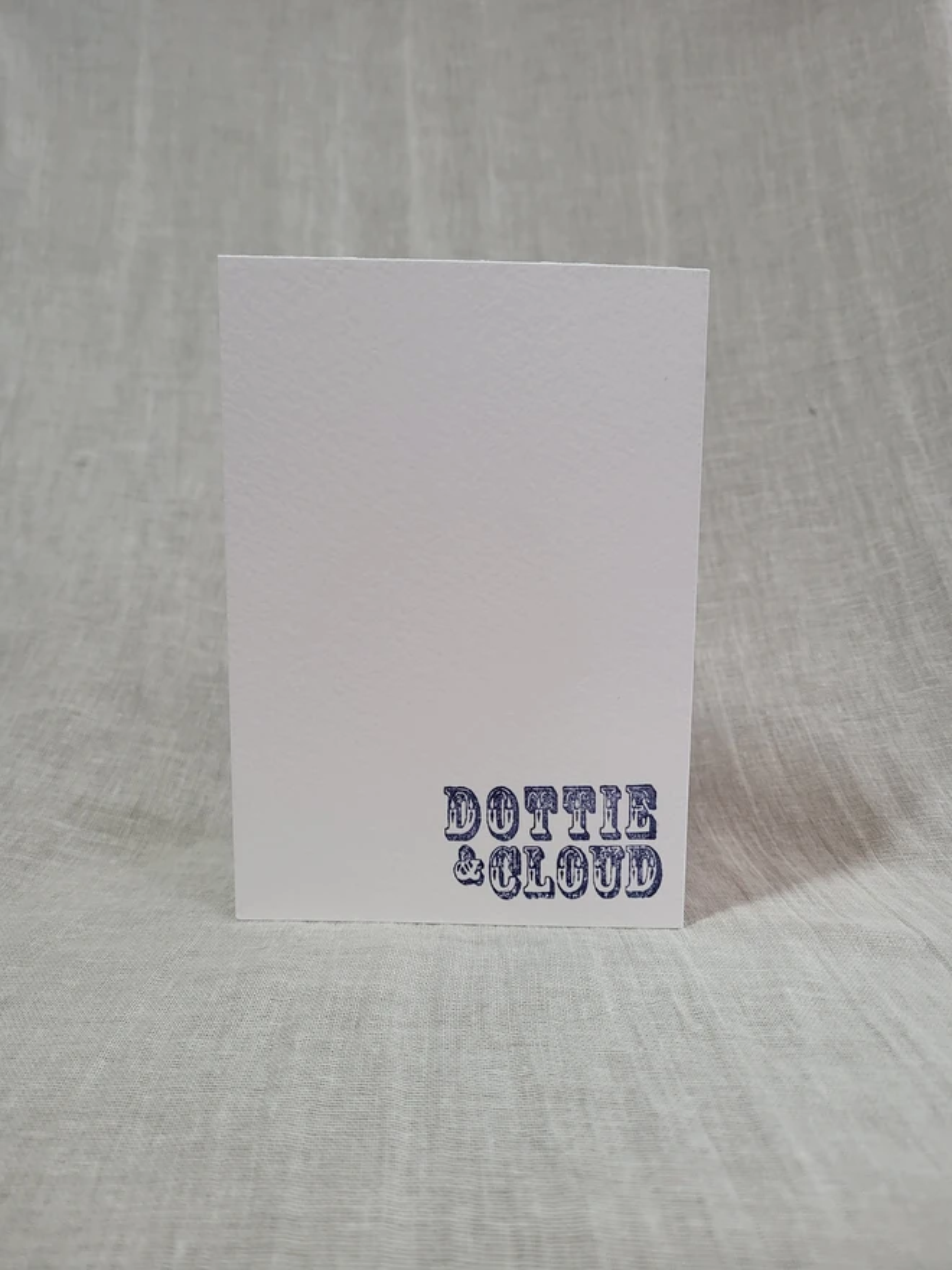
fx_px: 953
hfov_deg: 53.1
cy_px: 635
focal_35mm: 26
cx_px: 476
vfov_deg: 67.3
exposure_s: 1/100
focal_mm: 5.4
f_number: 1.8
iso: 125
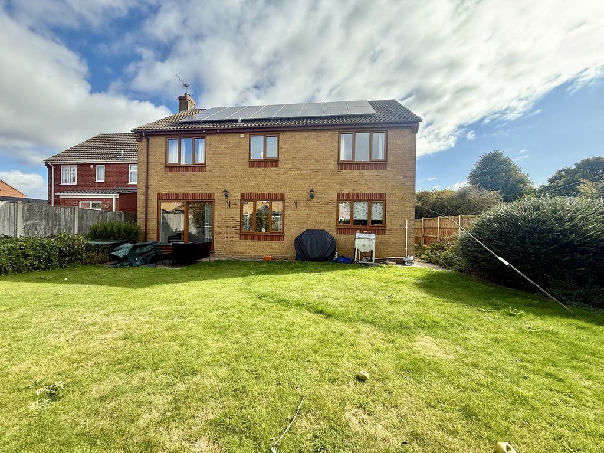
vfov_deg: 85.7
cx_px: 302
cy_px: 226
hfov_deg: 102.1
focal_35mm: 14
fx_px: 244
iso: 50
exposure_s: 1/439
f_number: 2.2
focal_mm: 2.22
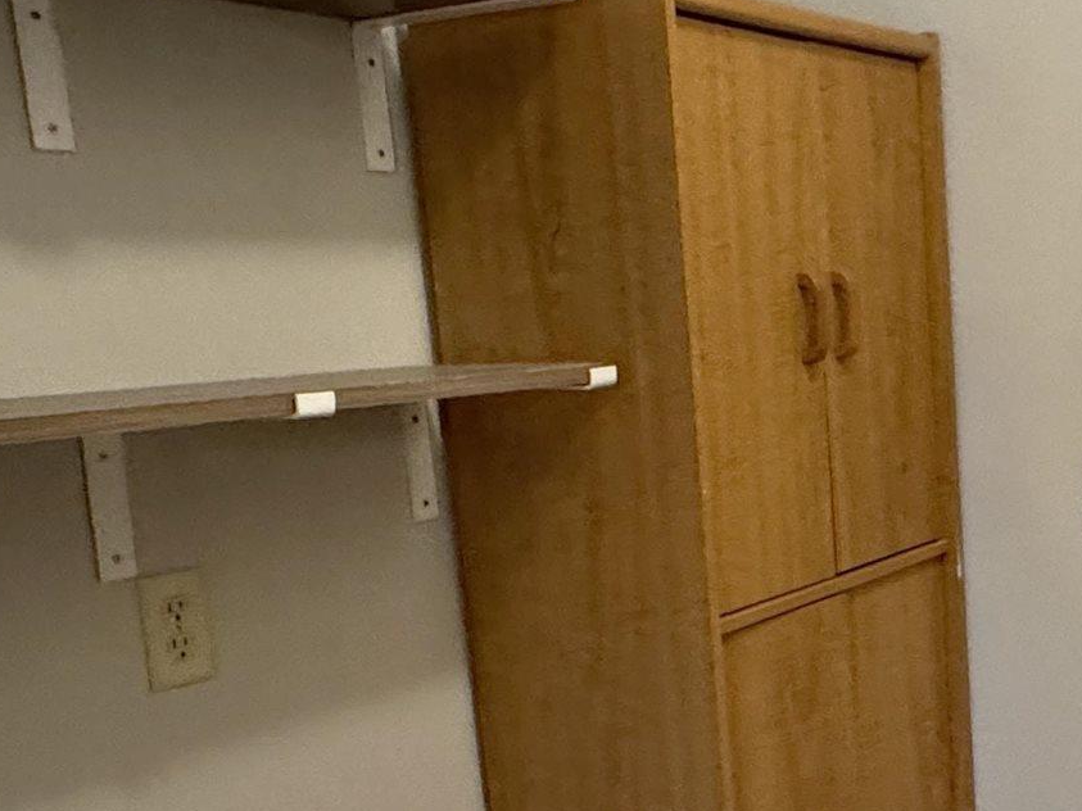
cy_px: 580
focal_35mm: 51
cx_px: 1029
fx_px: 1594
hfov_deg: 34.7
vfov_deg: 28.2
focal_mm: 2.22
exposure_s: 1/60
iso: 1000
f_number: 2.2
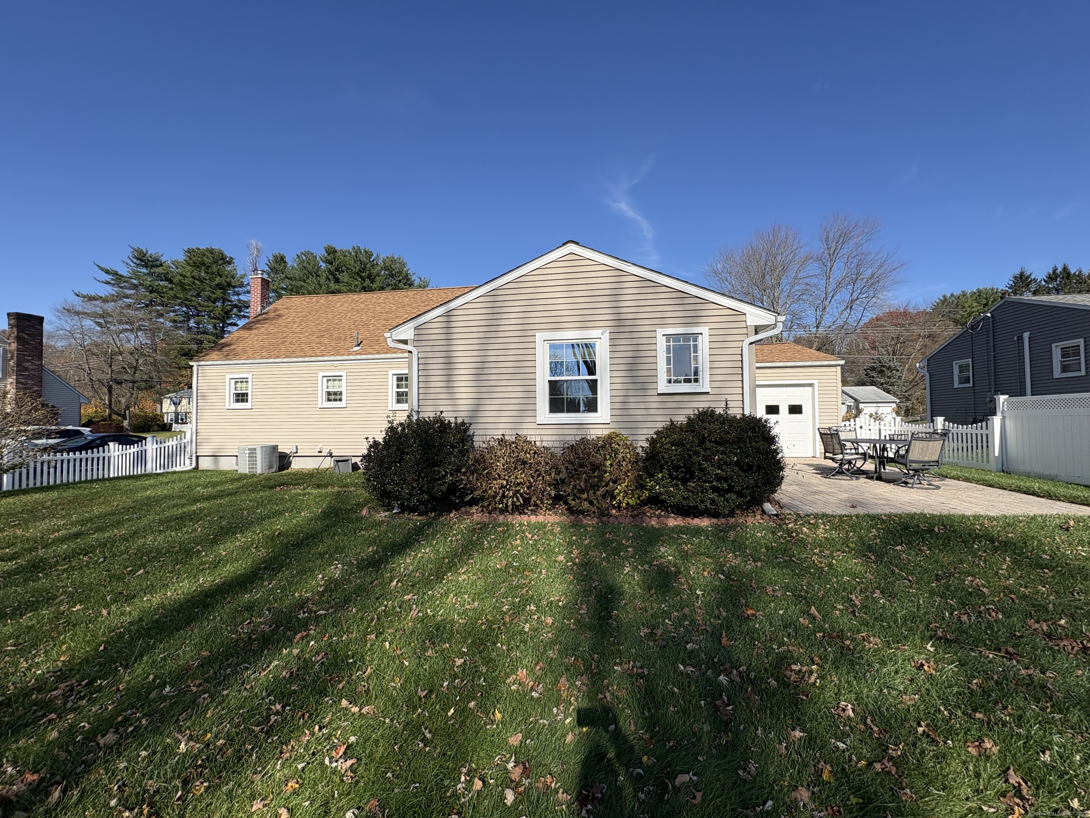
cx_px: 545
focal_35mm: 14
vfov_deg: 85.7
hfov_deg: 102.1
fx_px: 441
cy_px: 409
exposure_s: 1/2494
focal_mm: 2.22
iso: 50
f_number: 2.2
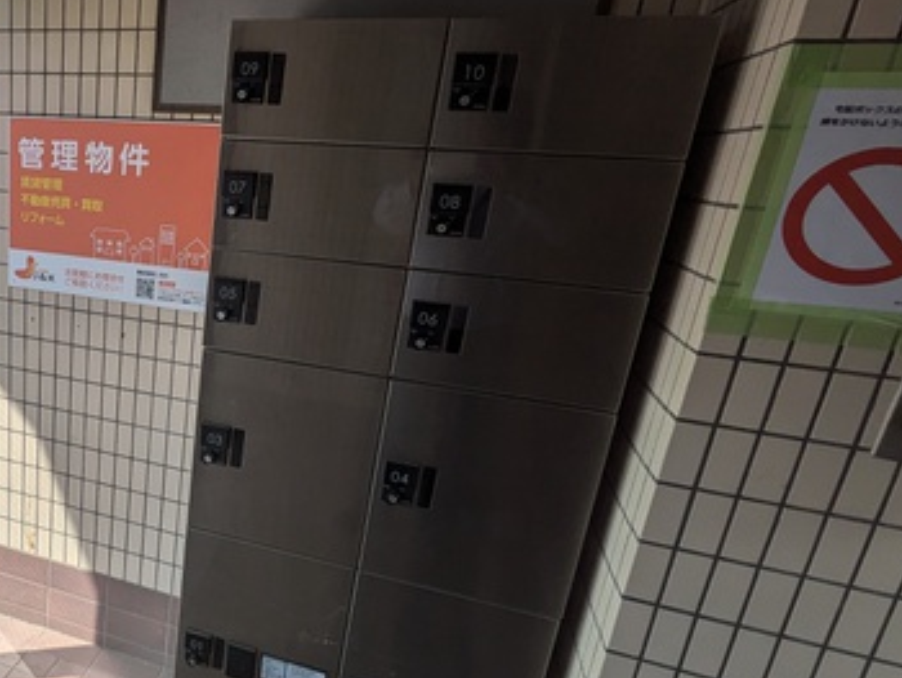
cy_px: 374
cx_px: 126
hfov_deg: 56.5
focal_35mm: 28
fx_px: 730
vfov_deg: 49.7
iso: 47
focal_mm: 1.83
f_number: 2.2
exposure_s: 1/822
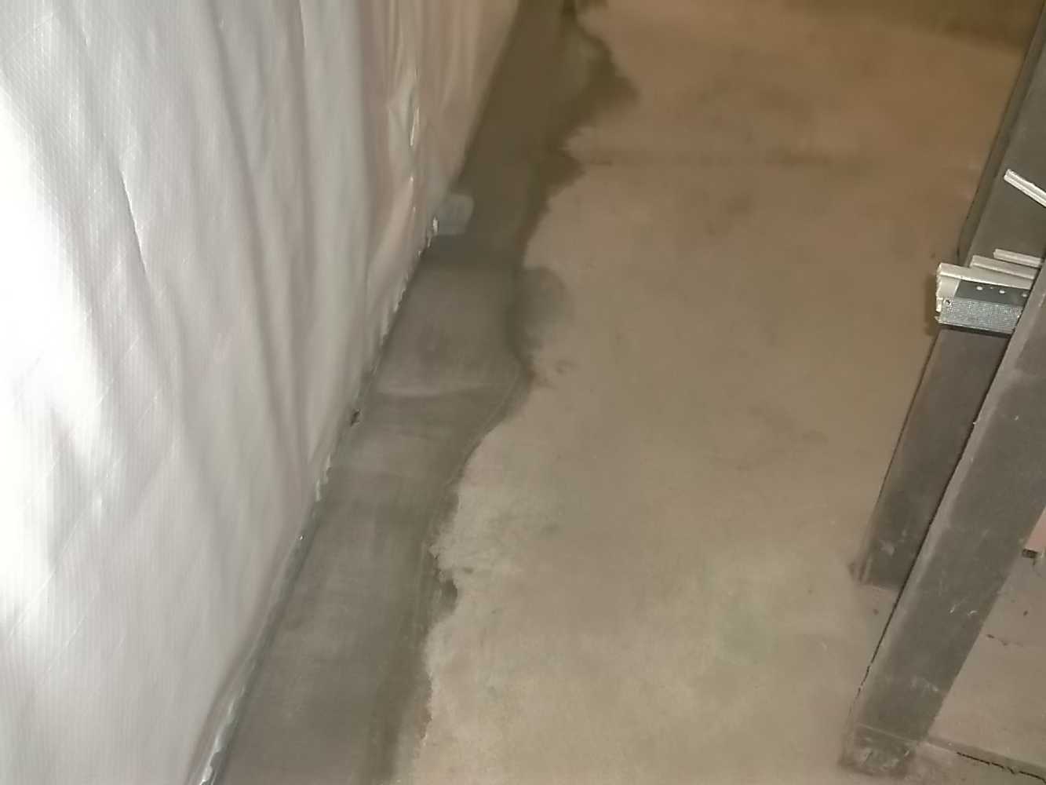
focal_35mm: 33
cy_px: 392
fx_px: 997
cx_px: 523
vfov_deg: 43.0
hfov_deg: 55.3
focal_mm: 5.9
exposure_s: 1/30
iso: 320
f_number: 3.3
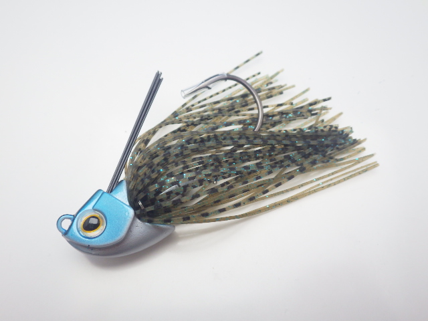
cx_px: 214
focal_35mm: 31
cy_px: 160
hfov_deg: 58.4
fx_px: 383
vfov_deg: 45.4
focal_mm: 5.5
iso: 320
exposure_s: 1/45
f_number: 3.1
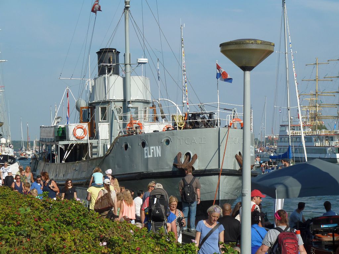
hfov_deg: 20.4
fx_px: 940
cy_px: 127
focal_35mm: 96
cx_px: 170
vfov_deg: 15.4
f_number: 5
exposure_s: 1/500
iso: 80
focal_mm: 15.8
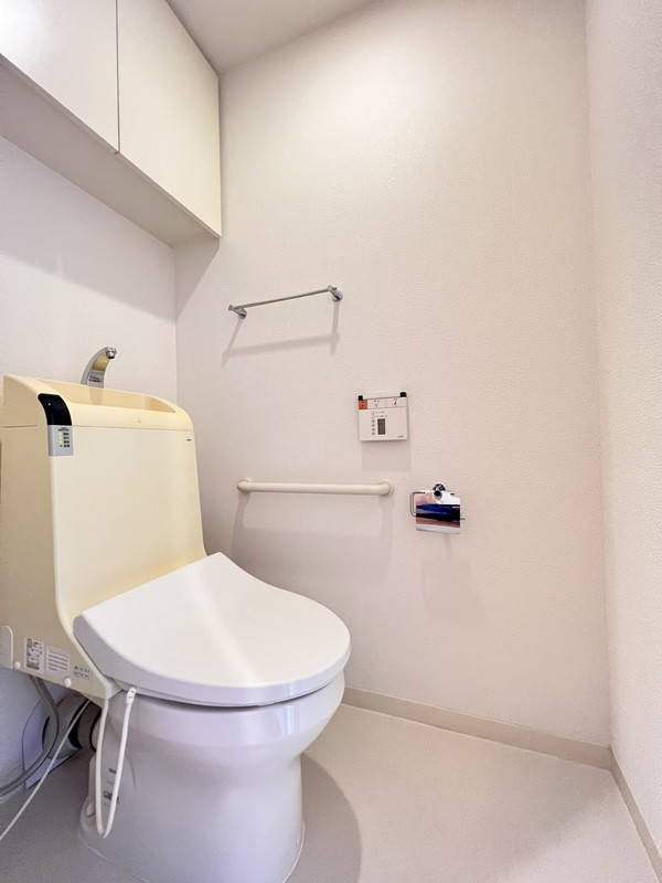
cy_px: 442
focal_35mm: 13
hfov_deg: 89.9
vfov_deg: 106.2
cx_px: 331
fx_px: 331
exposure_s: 1/50
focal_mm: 1.57
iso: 800
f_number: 1.8
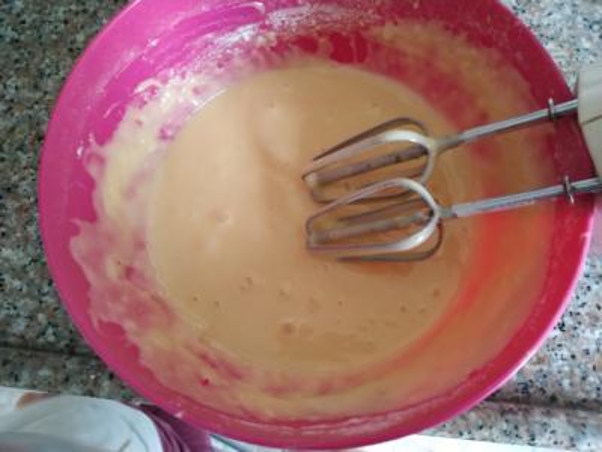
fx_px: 417
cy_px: 226
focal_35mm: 24
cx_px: 301
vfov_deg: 56.8
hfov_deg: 71.6
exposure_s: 1/17
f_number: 1.9
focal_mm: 3.94
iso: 500
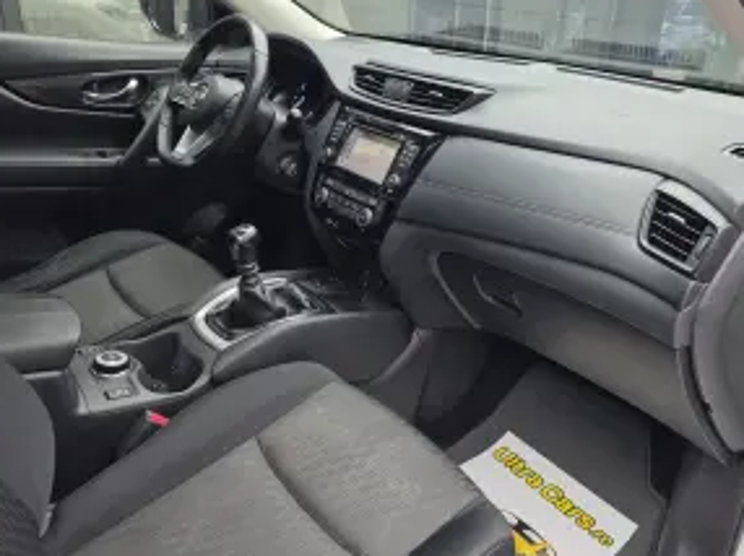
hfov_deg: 61.4
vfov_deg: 48.1
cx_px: 432
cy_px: 247
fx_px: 623
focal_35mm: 29
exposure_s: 1/100
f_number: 1.7
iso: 64
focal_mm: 6.25
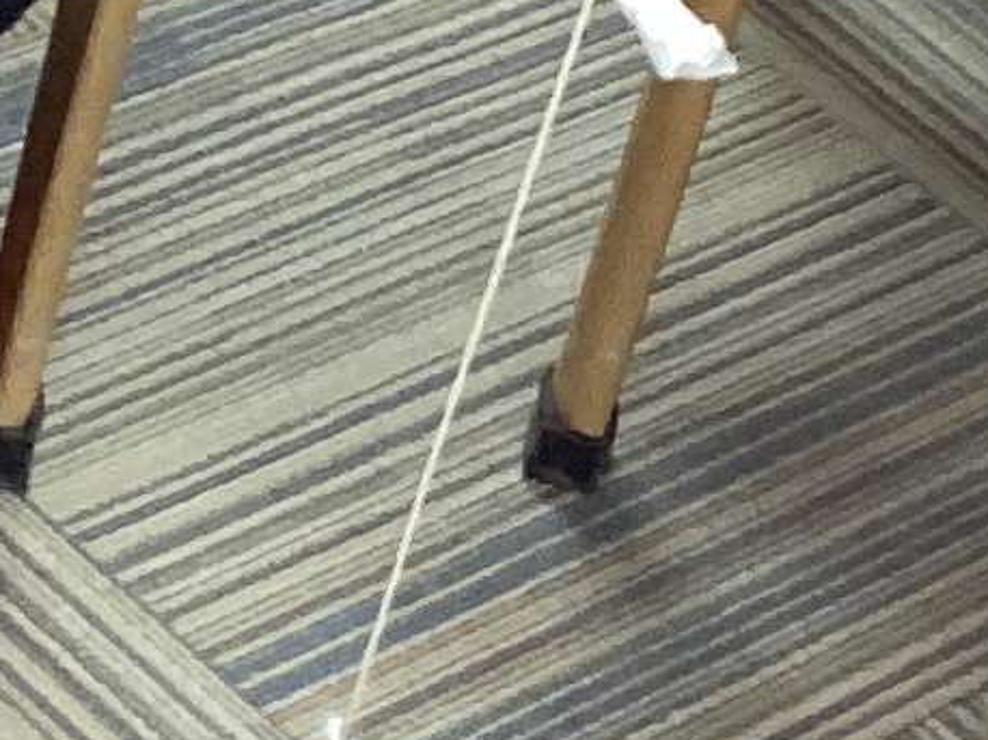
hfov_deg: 9.0
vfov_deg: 6.7
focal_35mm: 221
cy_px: 63
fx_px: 6304
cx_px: 466
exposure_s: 1/50
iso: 160
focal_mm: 3.3
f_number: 2.4
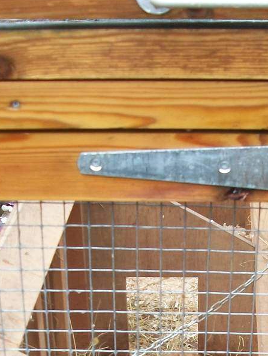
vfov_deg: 21.8
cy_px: 365
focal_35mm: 86
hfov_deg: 17.1
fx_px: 887
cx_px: 207
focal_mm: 5.7
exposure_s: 1/125
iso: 80
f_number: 2.9
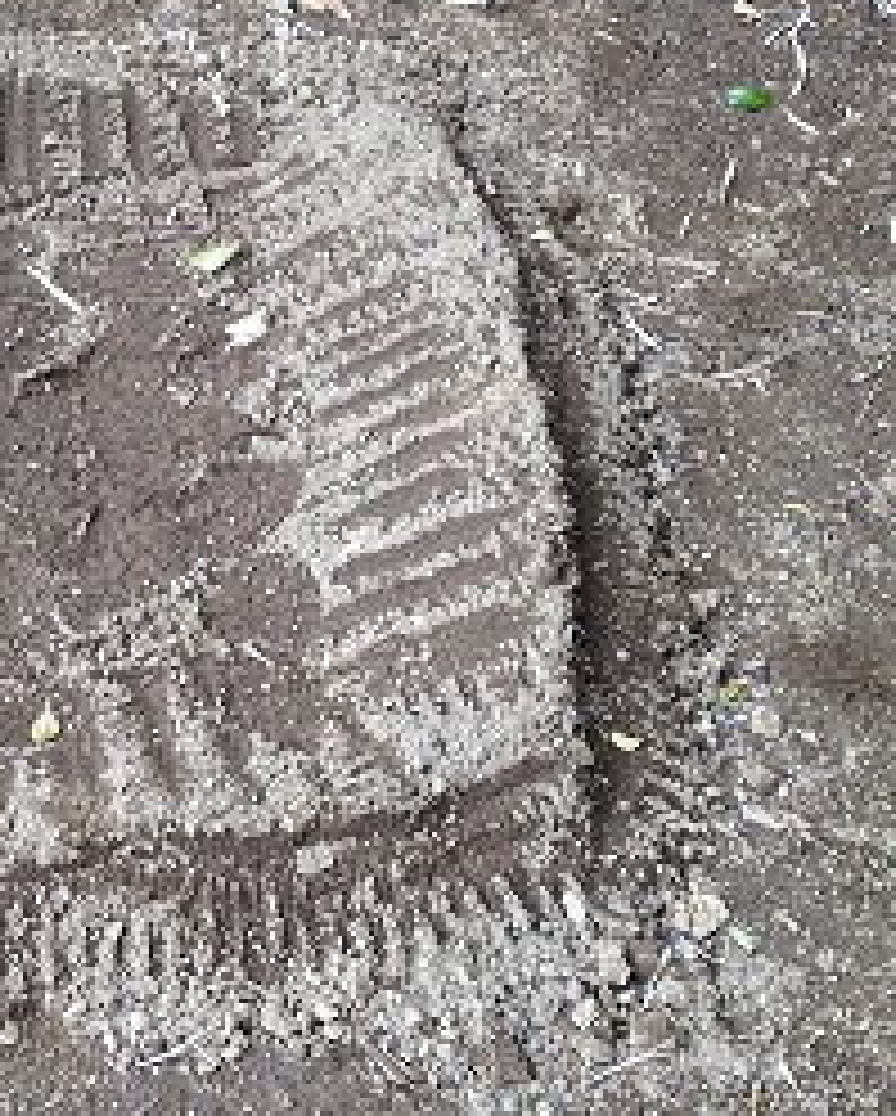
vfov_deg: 34.1
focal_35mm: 55
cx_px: 27
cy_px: 504
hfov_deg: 26.4
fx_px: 1820
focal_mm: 4.28
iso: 100
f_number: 2.4
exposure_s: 1/120
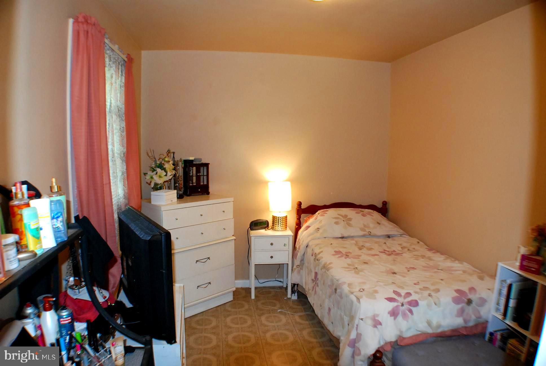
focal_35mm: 30
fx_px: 456
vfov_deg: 43.7
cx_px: 273
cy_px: 183
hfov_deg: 61.9
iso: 1000
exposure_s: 1/60
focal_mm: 20
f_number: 5
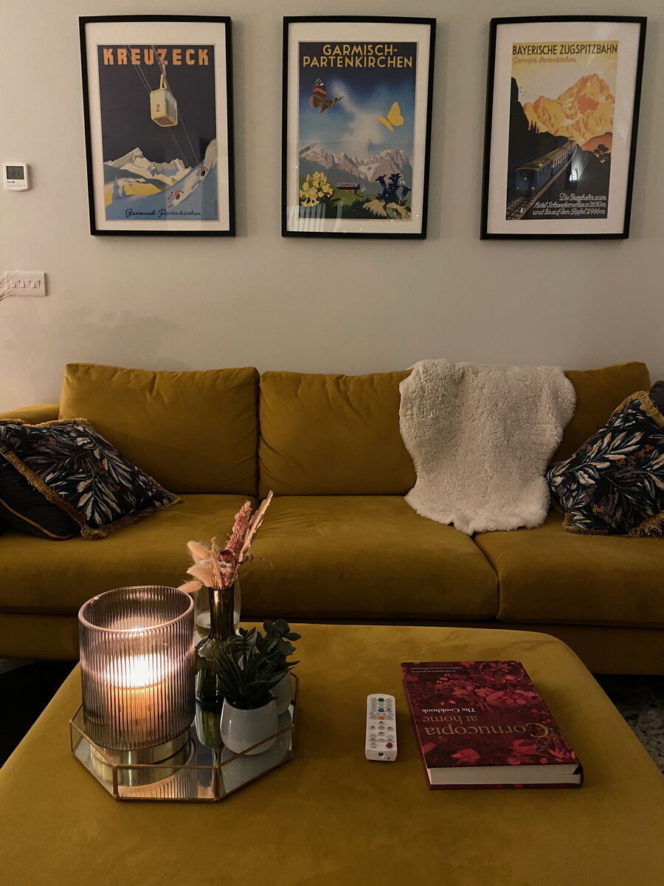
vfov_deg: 67.3
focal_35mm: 26
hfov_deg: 53.1
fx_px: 665
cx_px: 332
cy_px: 443
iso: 800
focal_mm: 4.25
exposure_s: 1/25
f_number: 1.8
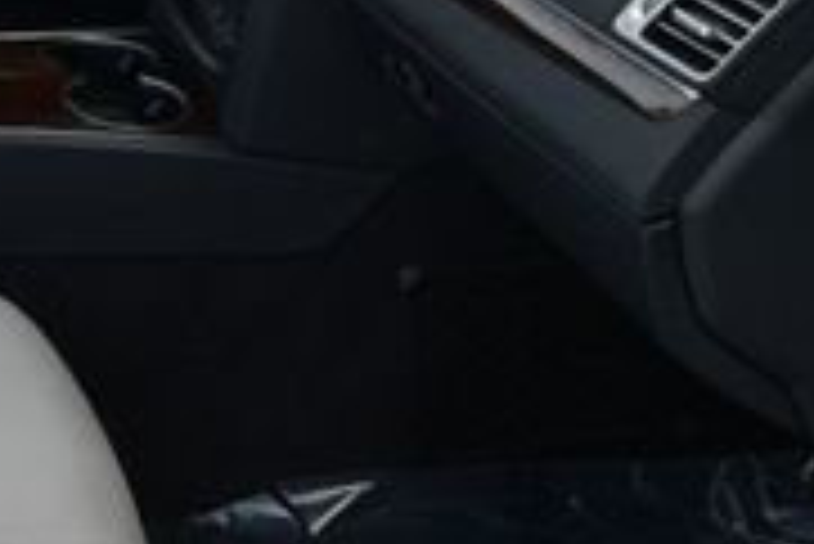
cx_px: -576
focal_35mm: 127
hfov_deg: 14.5
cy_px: 148
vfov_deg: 10.8
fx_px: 2874
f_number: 7.1
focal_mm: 18
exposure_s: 1/250
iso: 200
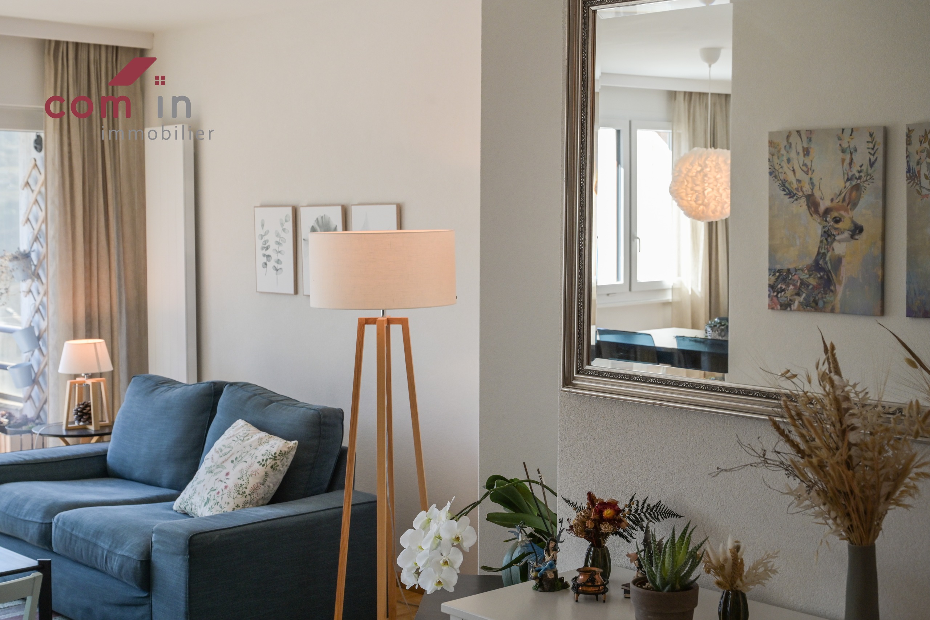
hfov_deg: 40.3
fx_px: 1266
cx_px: 465
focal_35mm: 49
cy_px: 310
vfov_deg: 27.5
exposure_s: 1/200
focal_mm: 49
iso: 640
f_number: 7.1
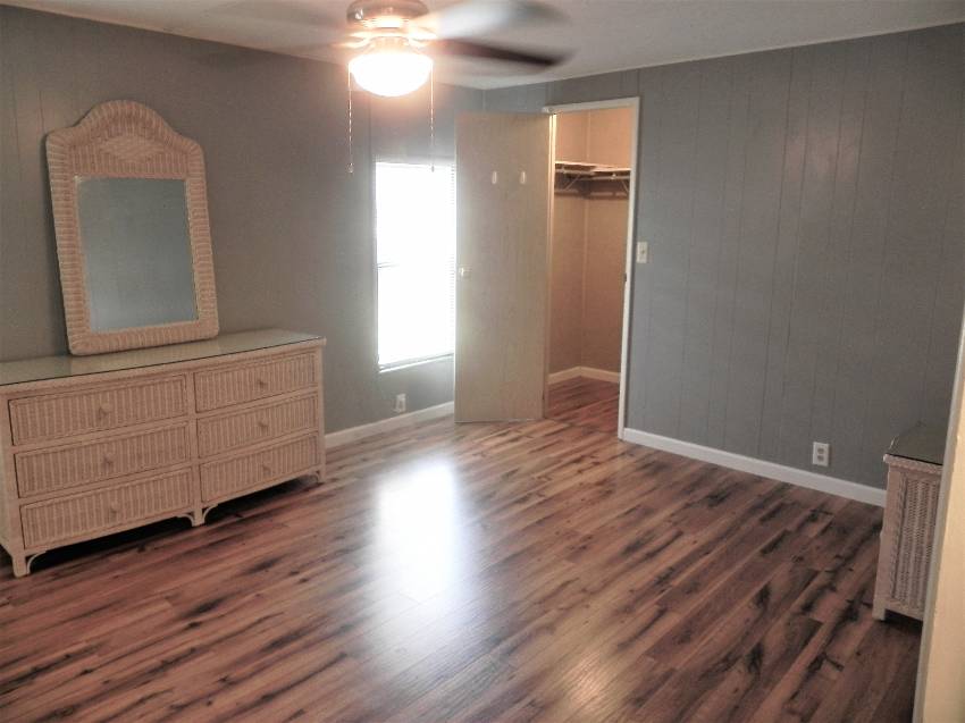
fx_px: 725
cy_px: 362
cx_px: 482
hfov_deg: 67.3
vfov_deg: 53.0
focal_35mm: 26
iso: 189
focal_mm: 4.6
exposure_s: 1/30
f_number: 2.8
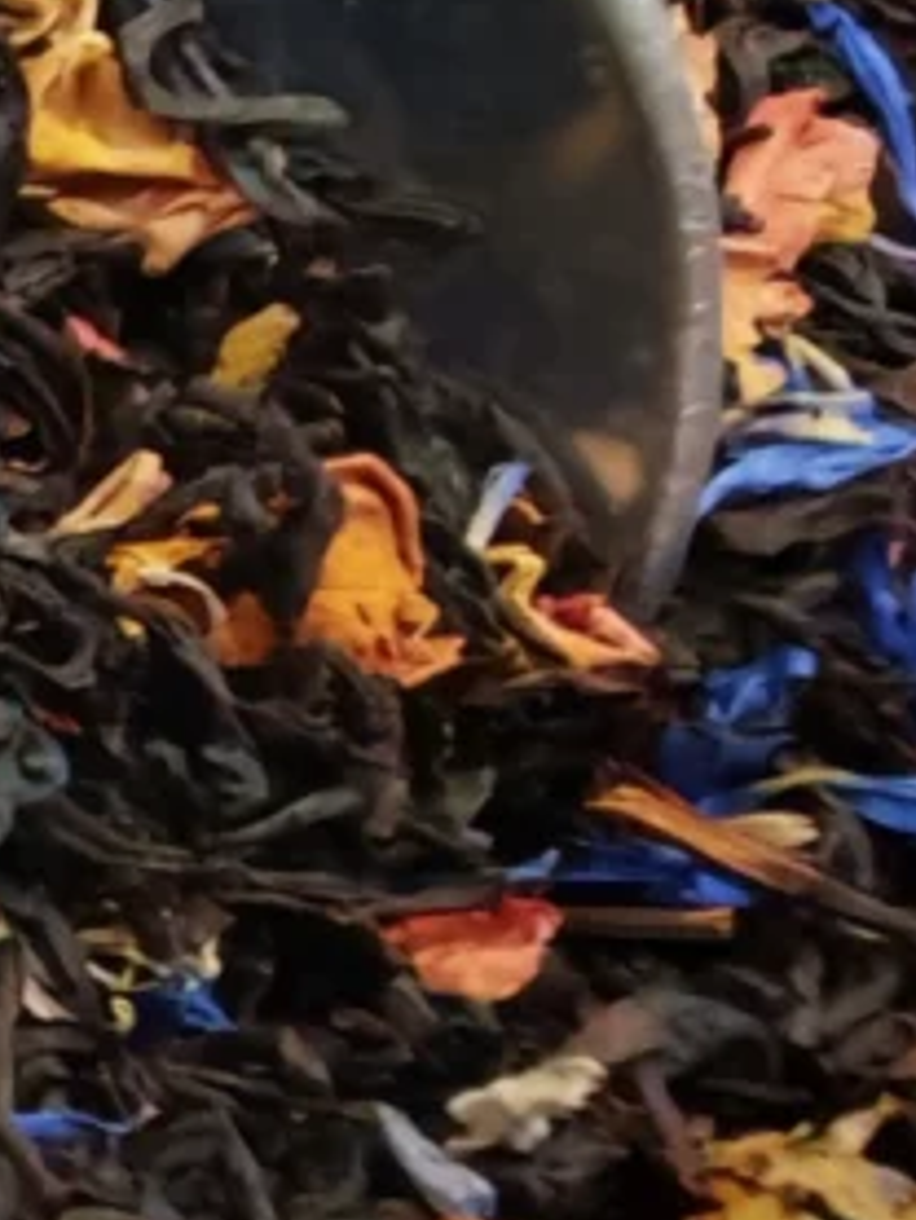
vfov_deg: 24.9
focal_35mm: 78
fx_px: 2750
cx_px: -326
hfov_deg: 17.5
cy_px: 392
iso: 500
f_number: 2
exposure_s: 1/25
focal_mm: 1.82
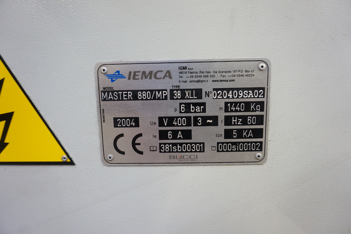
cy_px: 117
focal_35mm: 24
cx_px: 176
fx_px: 234
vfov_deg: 53.1
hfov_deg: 73.8
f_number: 4
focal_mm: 16
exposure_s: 1/60
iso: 1250
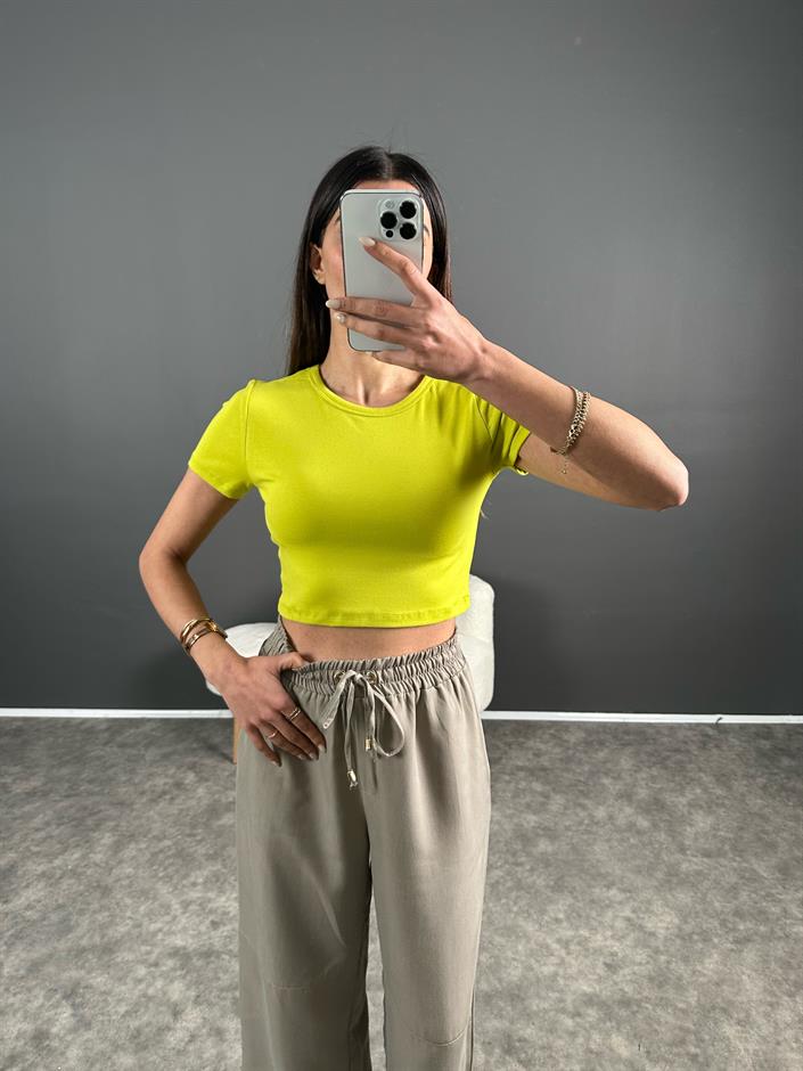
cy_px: 536
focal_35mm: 24
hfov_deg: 56.8
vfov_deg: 71.6
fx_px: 742
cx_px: 402
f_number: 1.78
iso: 160
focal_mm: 6.86
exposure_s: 1/121
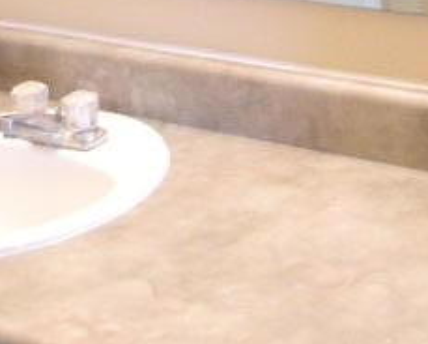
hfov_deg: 19.0
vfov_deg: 15.2
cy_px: -73
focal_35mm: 98
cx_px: 417
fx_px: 1243
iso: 400
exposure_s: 1/13.1
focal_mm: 6.4
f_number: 3.7
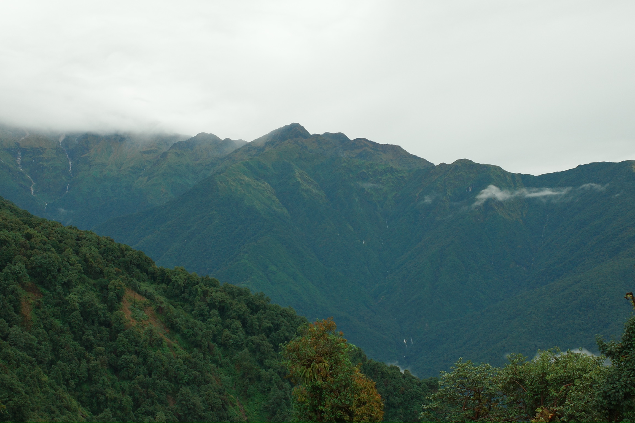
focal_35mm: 50
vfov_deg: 27.0
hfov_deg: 39.6
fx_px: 882
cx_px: 318
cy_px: 212
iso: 200
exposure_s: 1/200
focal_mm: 18.3
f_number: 3.5
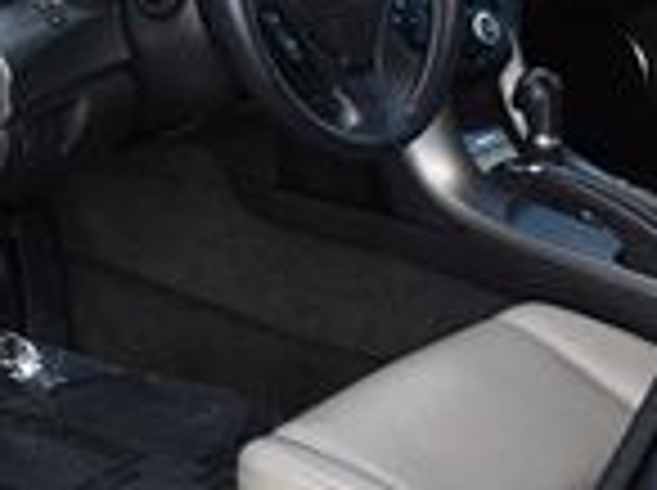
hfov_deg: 16.0
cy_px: 263
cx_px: -292
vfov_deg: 13.0
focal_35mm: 114
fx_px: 2160
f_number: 5.6
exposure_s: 1/250
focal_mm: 18
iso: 200
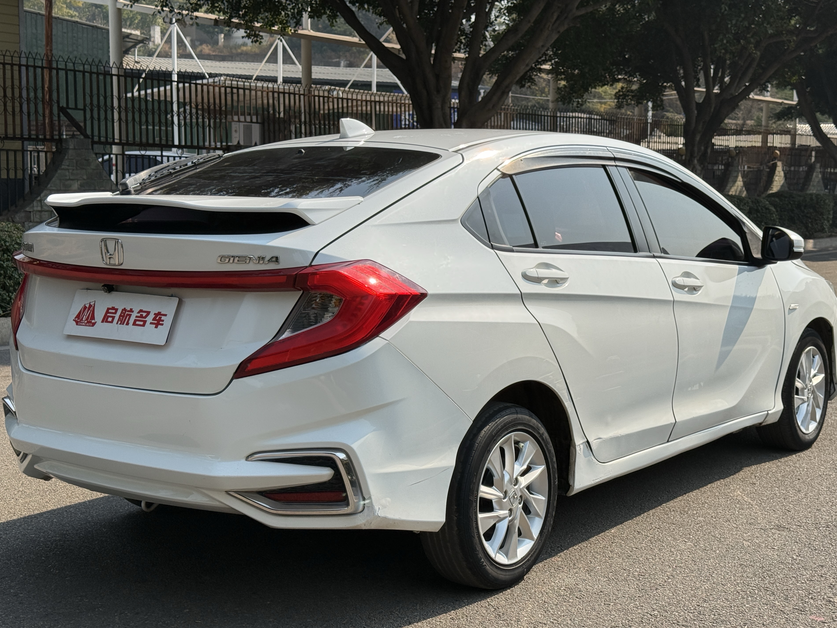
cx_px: 430
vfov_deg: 28.6
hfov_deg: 37.5
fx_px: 1233
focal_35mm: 51
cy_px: 326
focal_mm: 6.76
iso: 80
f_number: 1.78
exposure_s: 1/4329
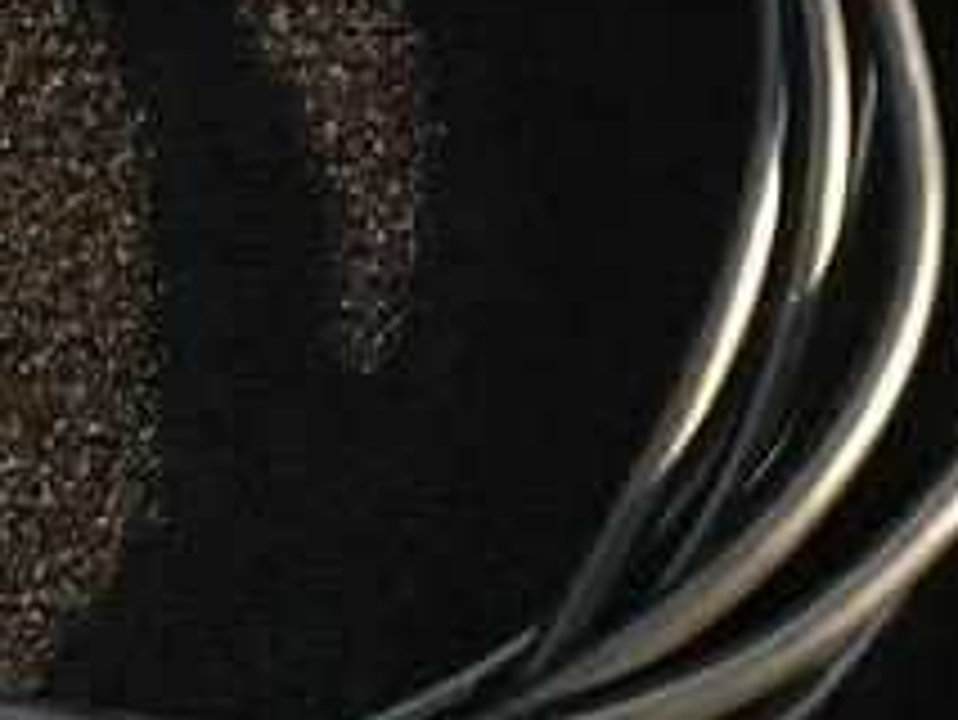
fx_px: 5427
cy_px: -940
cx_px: 54
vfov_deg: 7.2
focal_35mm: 196
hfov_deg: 10.0
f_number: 2.2
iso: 200
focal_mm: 4.15
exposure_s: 1/25
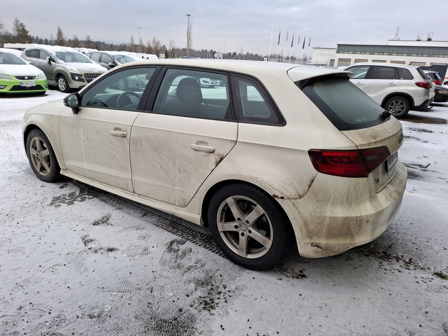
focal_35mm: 23
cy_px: 168
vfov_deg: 58.9
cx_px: 224
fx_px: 298
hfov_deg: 73.9
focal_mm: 5.54
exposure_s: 1/111
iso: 50
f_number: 1.8
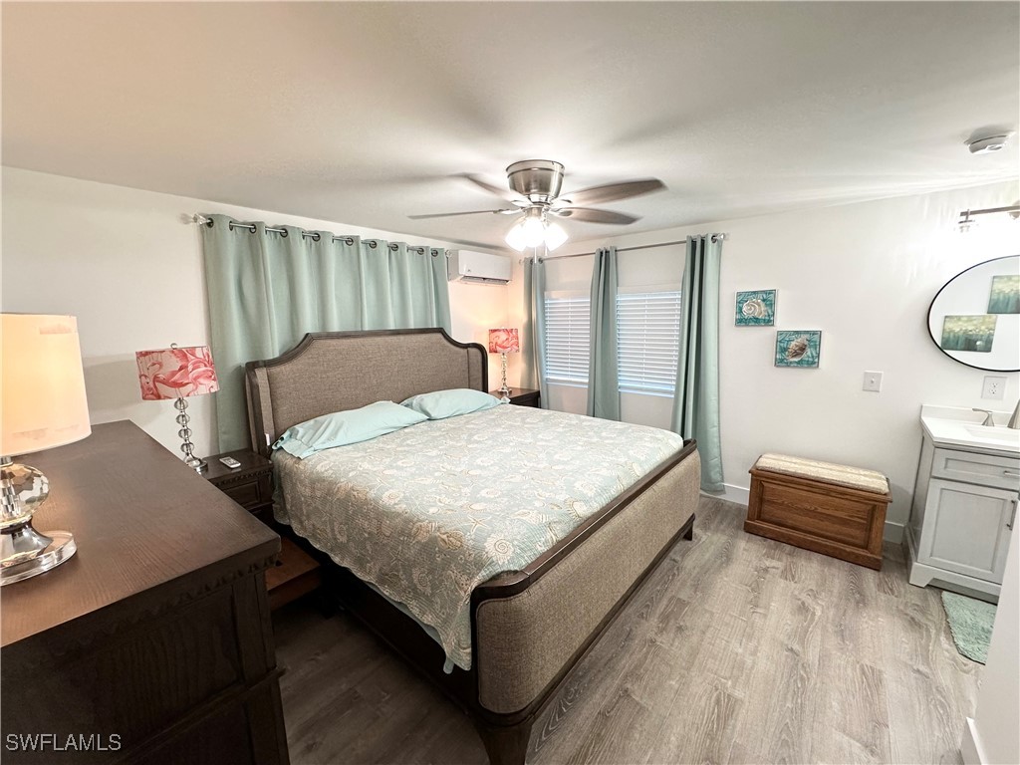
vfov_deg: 85.7
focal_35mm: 14
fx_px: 413
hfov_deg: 102.1
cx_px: 510
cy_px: 382
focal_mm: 2.22
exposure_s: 1/120
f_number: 2.2
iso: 200
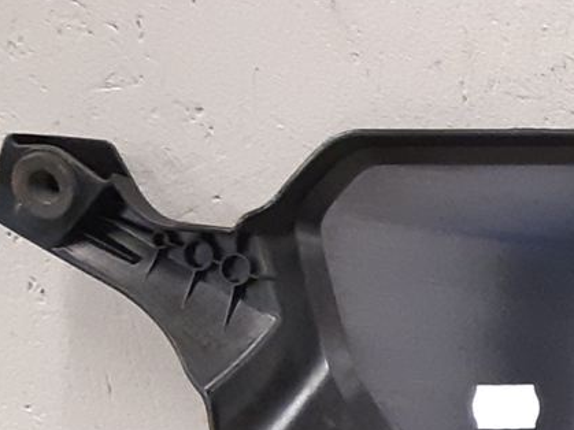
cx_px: 1136
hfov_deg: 13.4
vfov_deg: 11.6
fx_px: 2105
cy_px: 425
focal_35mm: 127
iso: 250
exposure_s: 1/50
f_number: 1.7
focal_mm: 3.93
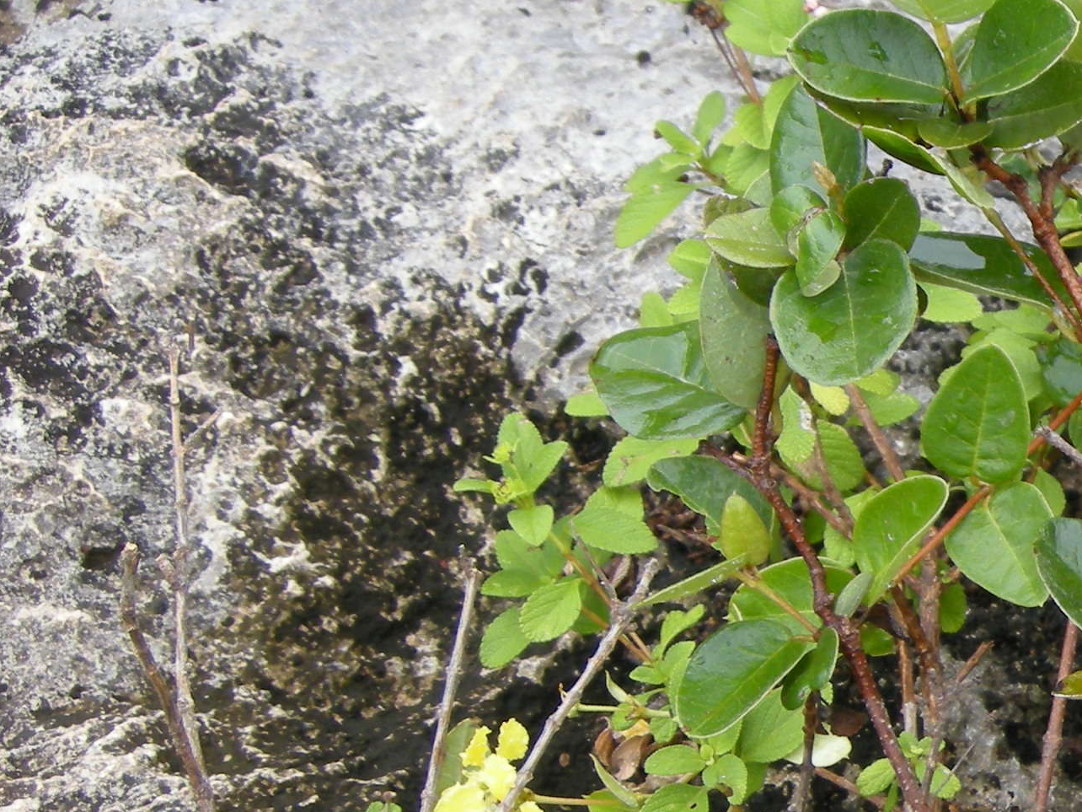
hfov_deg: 16.7
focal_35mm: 109
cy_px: 664
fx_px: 3407
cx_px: 1529
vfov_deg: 13.5
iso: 64
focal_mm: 7.5
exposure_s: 1/122
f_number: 4.3
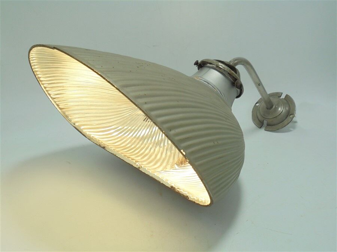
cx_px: 168
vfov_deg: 37.7
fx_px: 370
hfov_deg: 49.0
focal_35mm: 38
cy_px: 126
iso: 100
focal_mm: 6.9
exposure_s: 1/100
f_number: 4.2
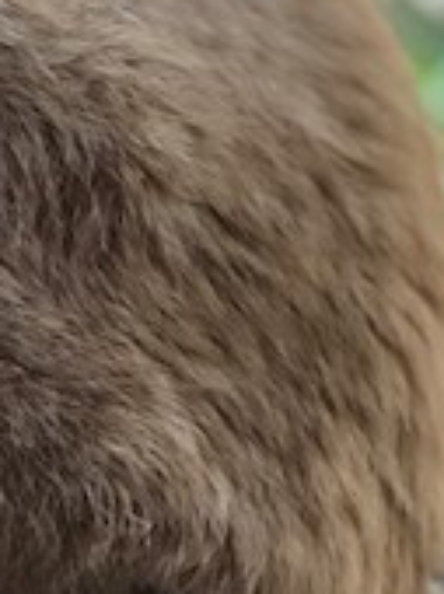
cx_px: -332
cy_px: -47
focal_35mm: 224
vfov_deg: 8.8
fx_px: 3840
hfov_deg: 6.5
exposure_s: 1/30
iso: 200
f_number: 2.8
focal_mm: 6.6
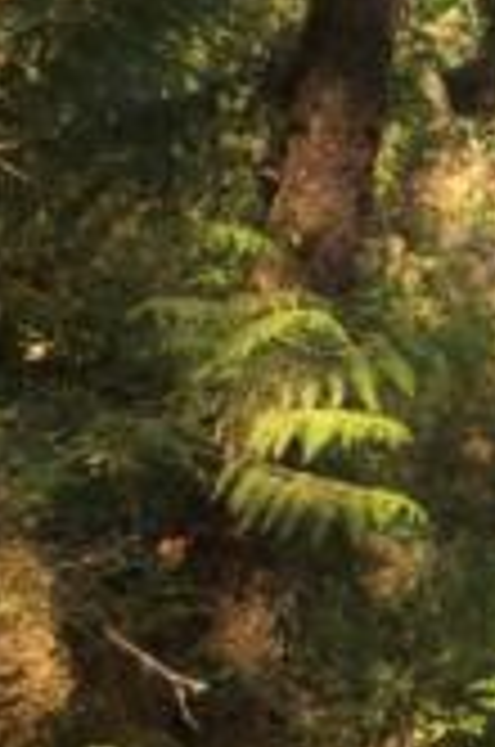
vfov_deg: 22.4
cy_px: 335
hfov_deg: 13.4
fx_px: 1885
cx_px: 891
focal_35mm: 91
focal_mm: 4.15
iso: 25
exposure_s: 1/206
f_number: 2.2
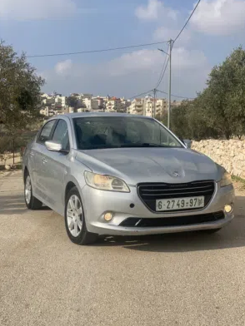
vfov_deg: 36.2
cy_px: 163
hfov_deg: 27.5
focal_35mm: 53
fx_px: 500
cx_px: 122
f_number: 2
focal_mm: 6
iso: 20
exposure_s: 1/2398
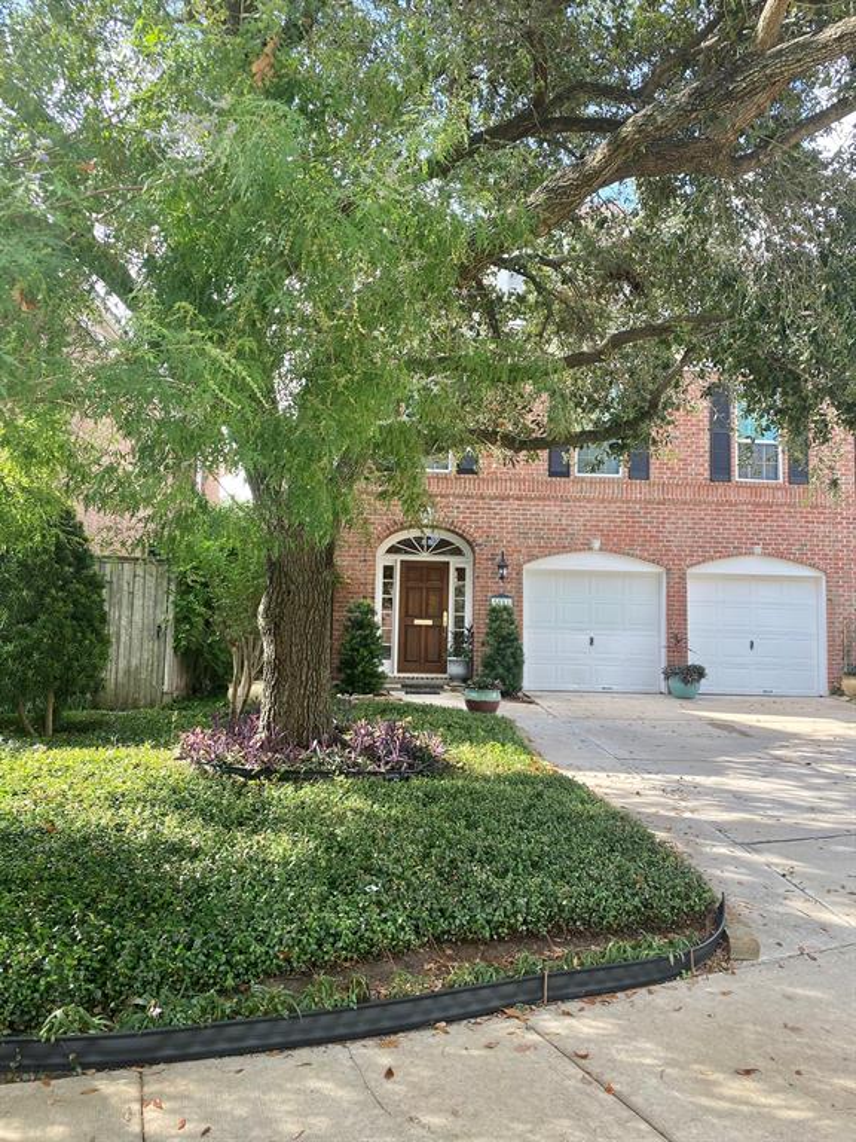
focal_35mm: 26
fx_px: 857
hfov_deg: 53.1
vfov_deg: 67.3
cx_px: 428
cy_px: 571
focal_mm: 4.25
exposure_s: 1/349
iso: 32
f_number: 1.8
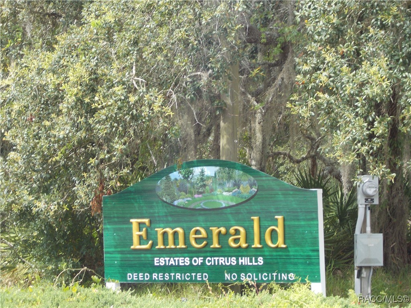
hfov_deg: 15.2
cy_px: 154
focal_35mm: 130
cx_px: 206
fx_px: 1544
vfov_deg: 11.4
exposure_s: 1/60
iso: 125
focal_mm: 23
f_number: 6.5
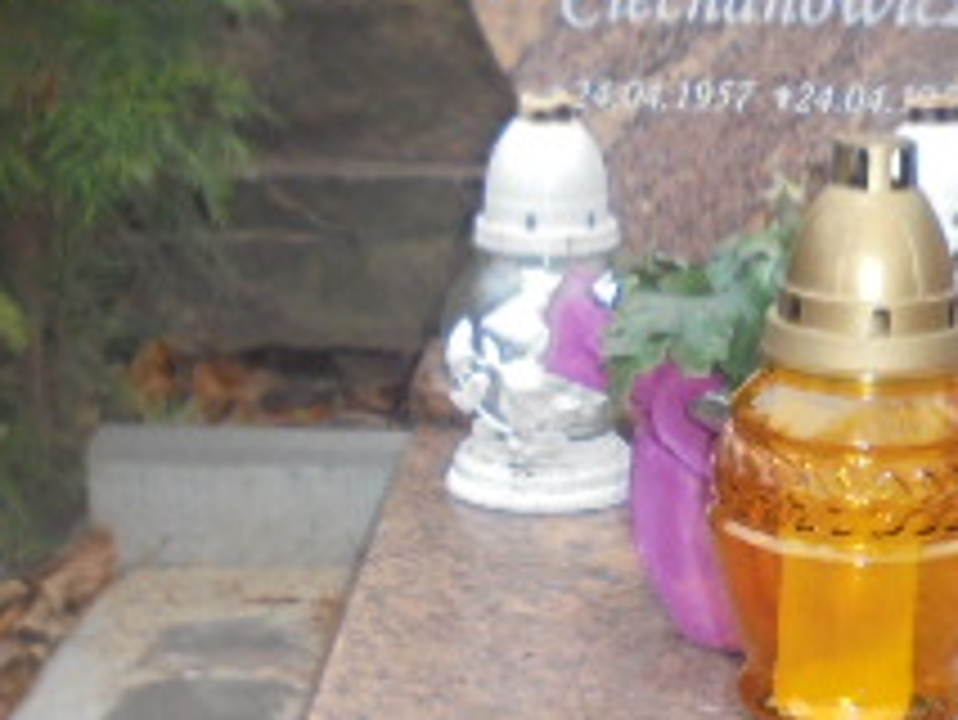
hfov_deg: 22.2
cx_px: 742
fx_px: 2409
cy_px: 580
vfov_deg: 16.9
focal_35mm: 87
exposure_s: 1/30
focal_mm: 5.3
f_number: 3.7
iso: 160
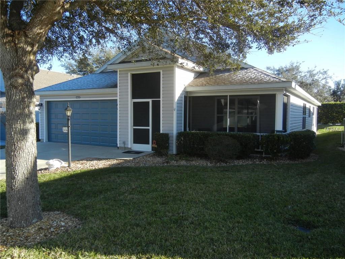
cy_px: 130
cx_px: 172
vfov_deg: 46.8
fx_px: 299
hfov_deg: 60.0
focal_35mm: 30
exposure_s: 1/455
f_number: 3.5
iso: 160
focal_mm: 5.4
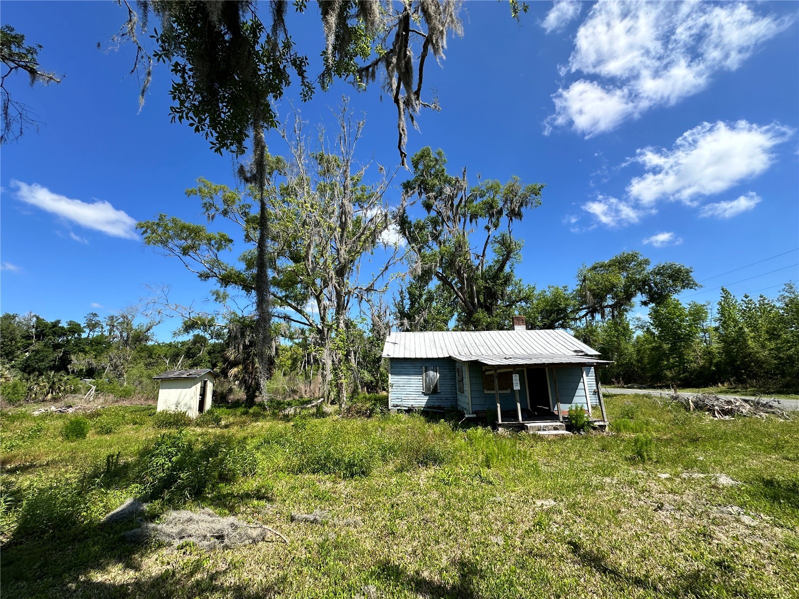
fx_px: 323
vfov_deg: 85.7
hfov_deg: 102.1
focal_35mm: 14
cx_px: 400
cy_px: 300
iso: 40
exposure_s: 1/1642
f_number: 2.2
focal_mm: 2.22
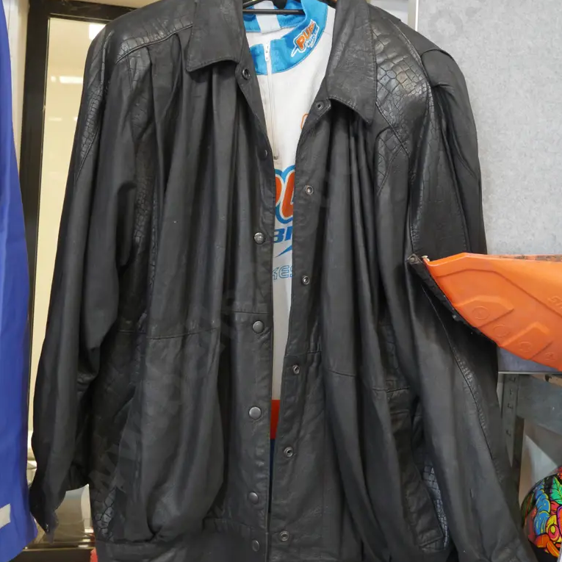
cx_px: 282
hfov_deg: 37.6
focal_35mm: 45
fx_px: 827
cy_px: 244
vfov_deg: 37.5
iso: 2000
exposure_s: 1/60
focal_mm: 19
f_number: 4.5
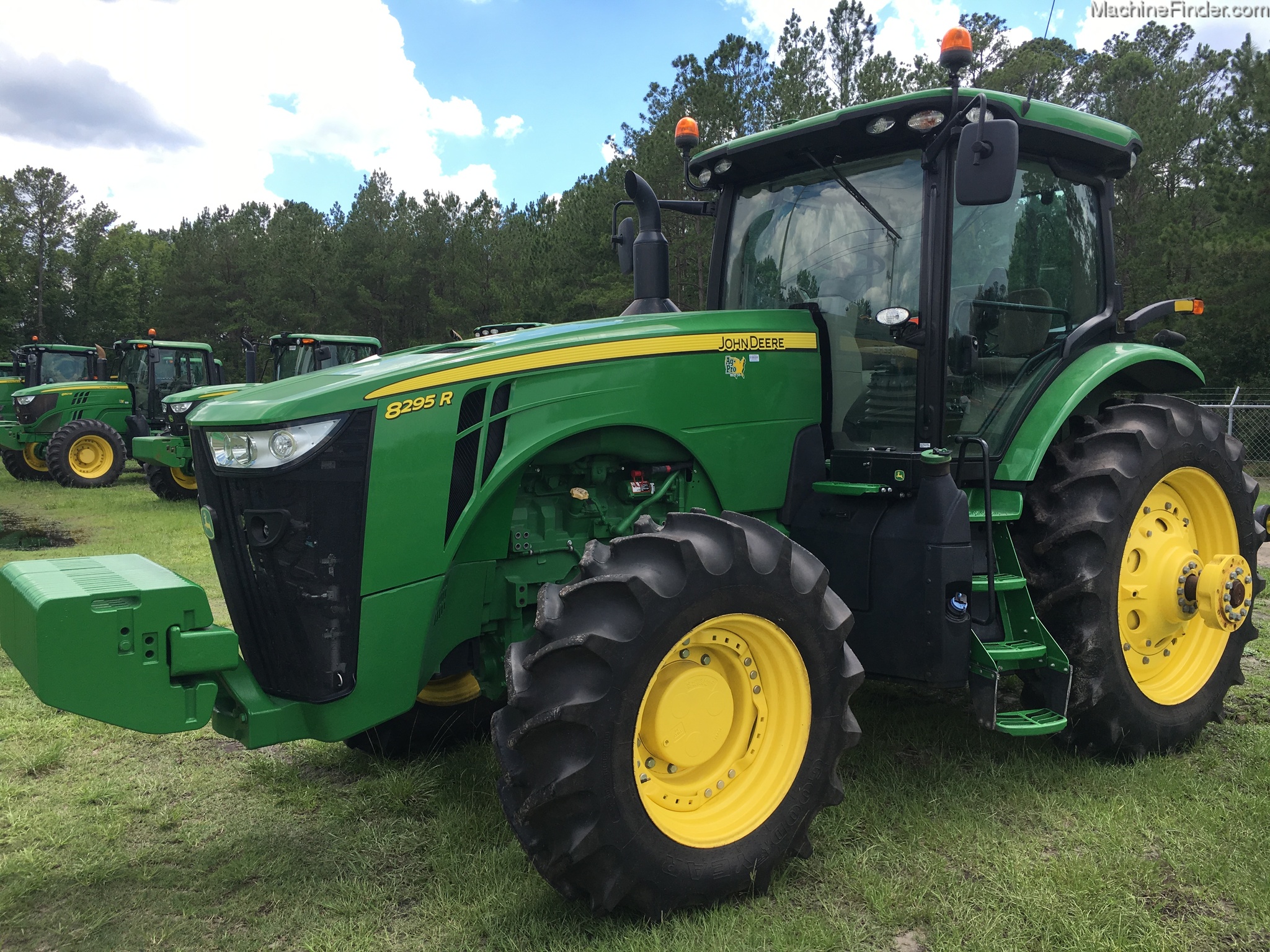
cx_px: 635
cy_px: 476
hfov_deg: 61.7
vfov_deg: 48.2
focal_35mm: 29
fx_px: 1064
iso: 25
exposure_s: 1/746
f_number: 2.2
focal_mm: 4.15
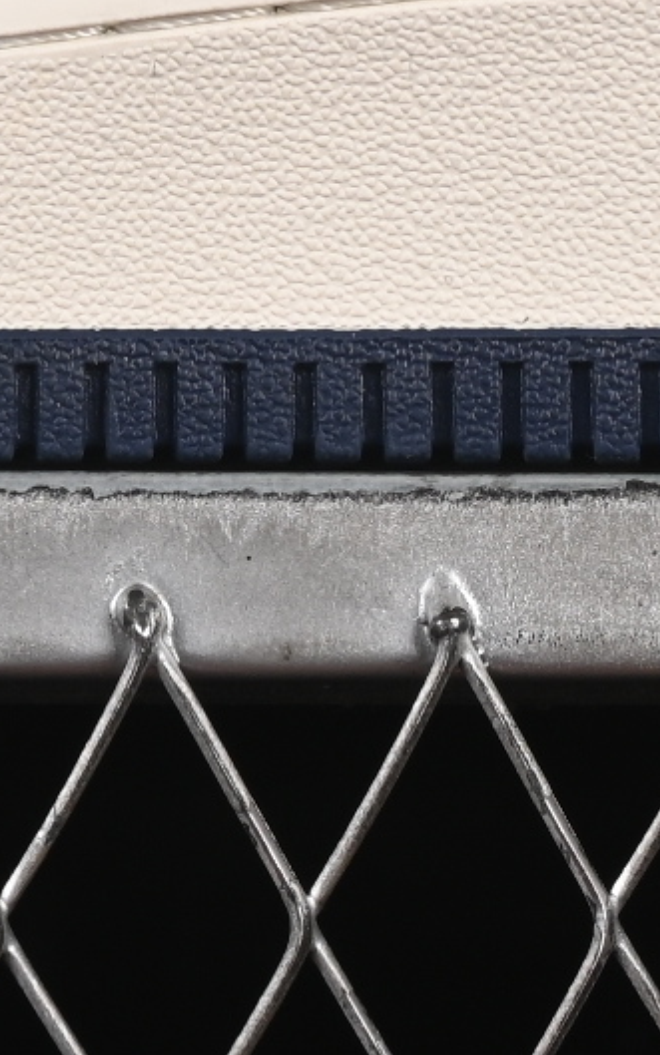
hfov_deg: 3.3
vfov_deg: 5.2
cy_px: -694
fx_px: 11560
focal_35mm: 402
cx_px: -28
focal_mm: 50
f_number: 8
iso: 160
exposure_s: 1/80
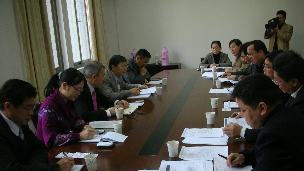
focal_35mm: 39
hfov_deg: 51.6
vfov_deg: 30.3
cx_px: 154
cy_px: 111
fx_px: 314
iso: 50
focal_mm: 5.8
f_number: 3
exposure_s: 1/14.1
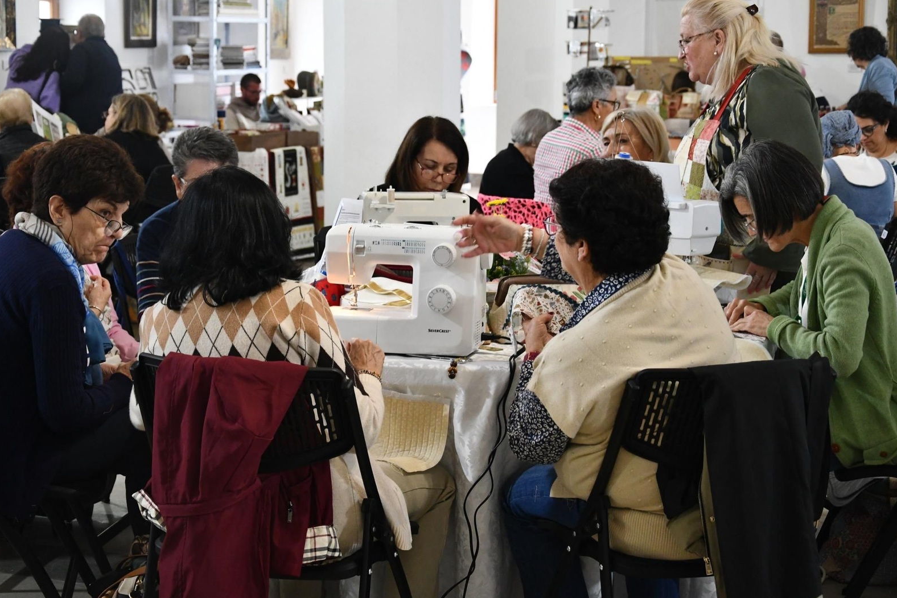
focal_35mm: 68
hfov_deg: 29.7
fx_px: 1694
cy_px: 299
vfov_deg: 20.0
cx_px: 444
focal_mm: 45
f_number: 4.8
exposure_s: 1/125
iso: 2500
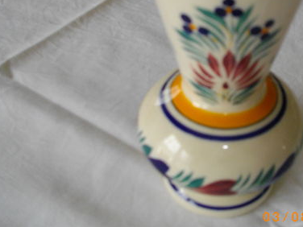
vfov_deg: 28.4
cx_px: 221
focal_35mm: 51
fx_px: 446
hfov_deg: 36.8
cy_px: 75
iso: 200
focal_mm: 5.7
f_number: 2.9
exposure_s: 1/50
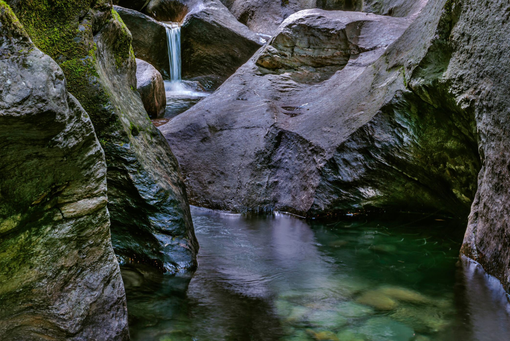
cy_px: 145
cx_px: 231
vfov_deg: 22.3
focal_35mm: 61
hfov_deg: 32.8
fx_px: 865
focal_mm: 50
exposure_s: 1/2.5
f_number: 16
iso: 100
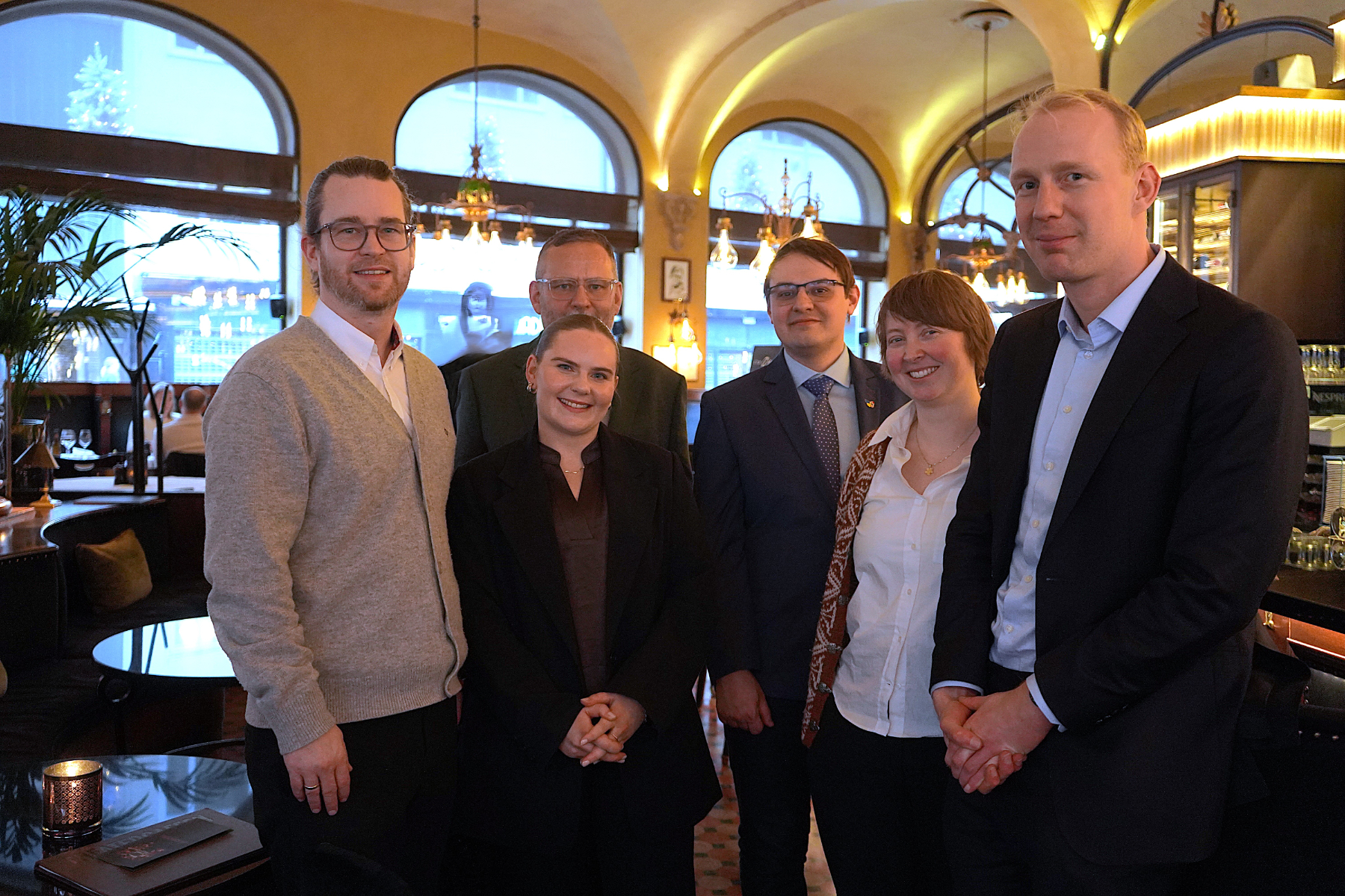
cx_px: 672
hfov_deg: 60.3
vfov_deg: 42.3
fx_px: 1158
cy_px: 448
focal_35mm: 31
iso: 5000
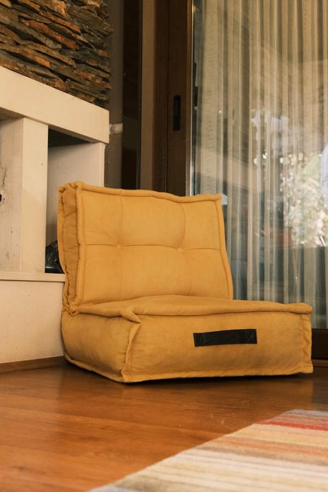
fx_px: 684
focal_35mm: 50
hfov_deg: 27.0
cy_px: 243
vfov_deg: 39.6
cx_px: 165
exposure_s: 1/80
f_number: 3.6
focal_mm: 32.9
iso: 2500
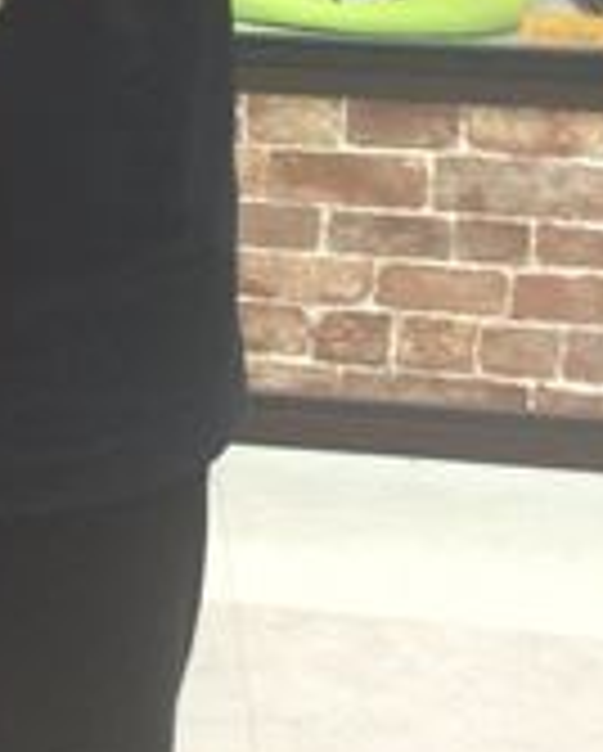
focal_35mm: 112
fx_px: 2494
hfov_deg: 12.5
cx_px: -508
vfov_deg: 16.3
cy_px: -194
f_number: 2.4
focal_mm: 3.3
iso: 64
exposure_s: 1/24
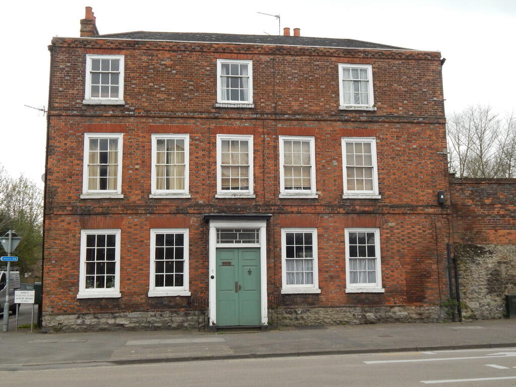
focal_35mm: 38
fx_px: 566
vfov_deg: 37.7
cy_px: 194
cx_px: 258
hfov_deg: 49.0
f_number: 3.4
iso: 400
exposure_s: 1/1250
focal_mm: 6.8
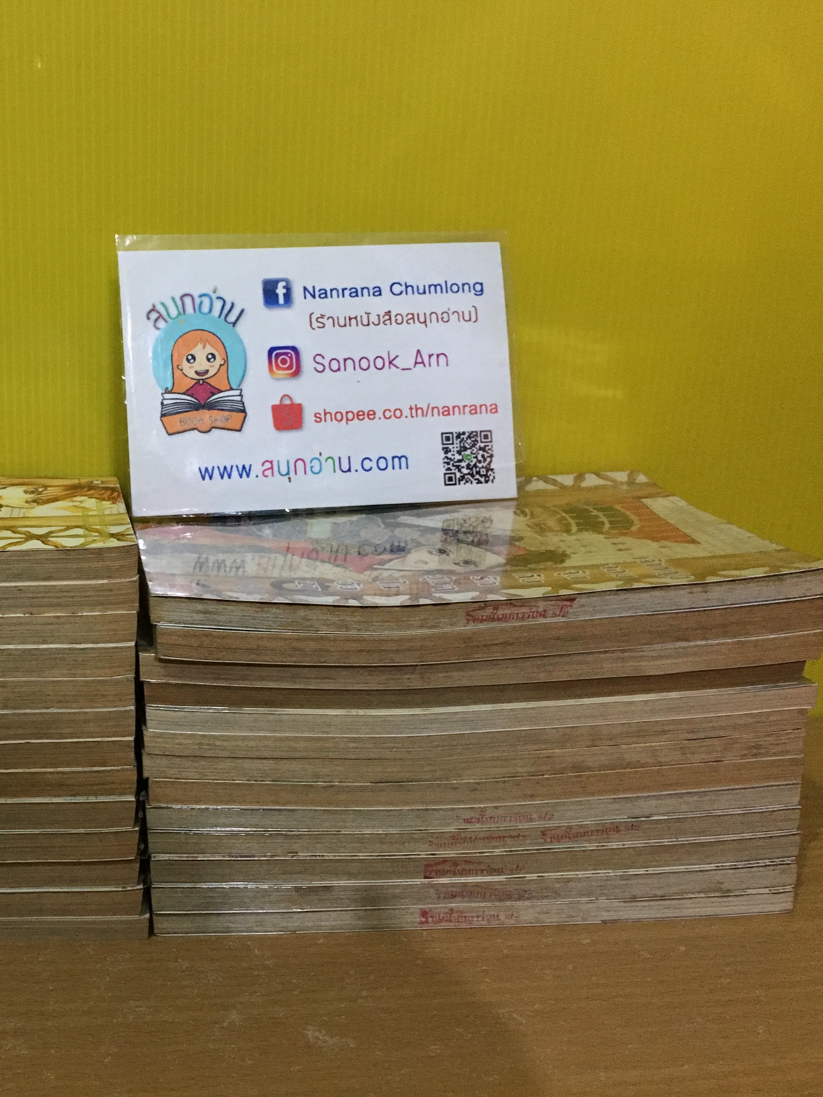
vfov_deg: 47.9
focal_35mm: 39
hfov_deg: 35.2
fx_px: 1236
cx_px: 120
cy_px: 545
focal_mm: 4.15
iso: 200
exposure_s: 1/25
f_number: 2.2
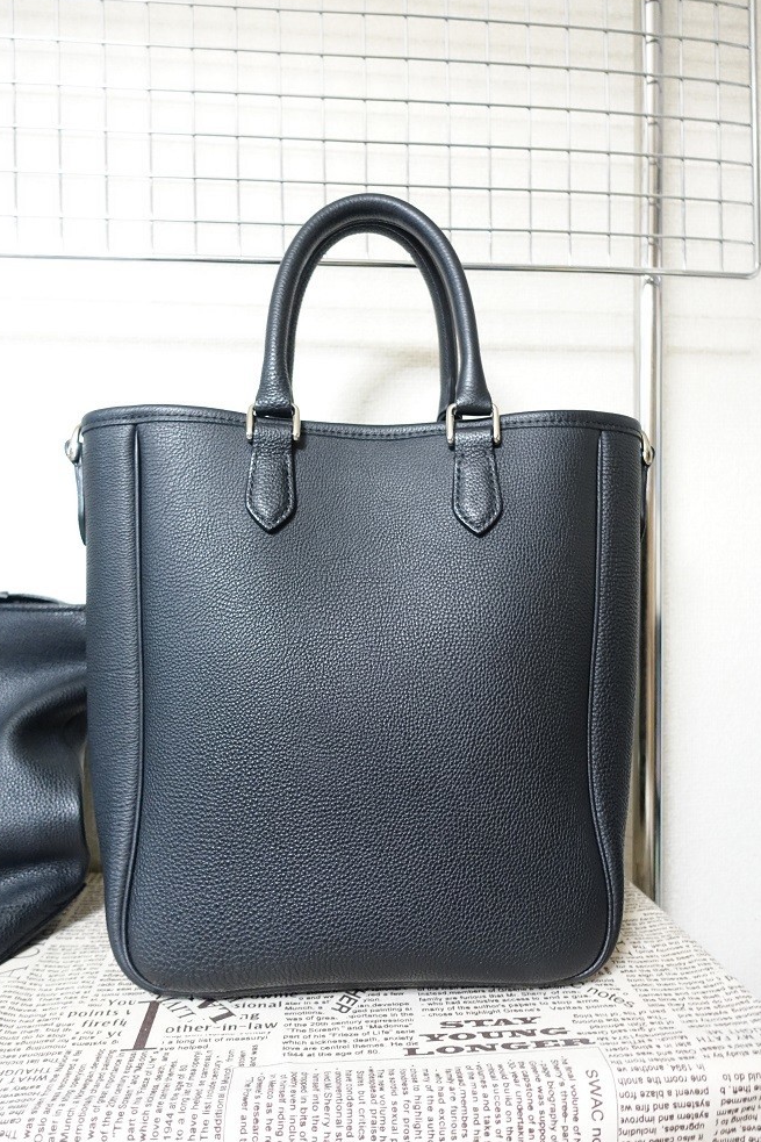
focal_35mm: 25
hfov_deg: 51.3
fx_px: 793
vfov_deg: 71.5
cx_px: 380
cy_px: 587
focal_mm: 8.8
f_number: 1.8
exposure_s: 1/30
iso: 1250
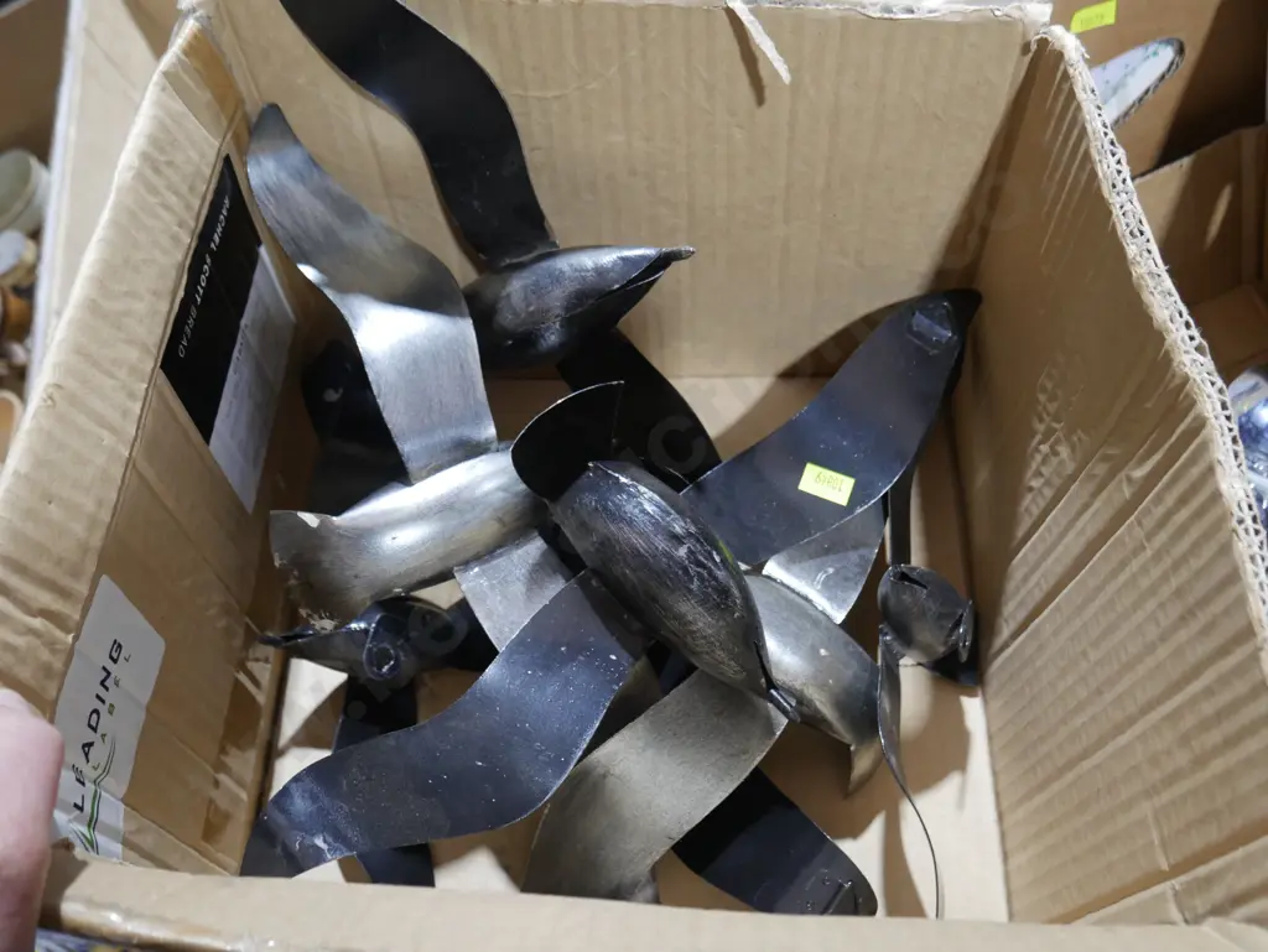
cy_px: 476
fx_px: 1246
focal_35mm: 34
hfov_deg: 53.9
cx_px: 634
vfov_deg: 41.8
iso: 1000
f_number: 4
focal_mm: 17
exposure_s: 1/60
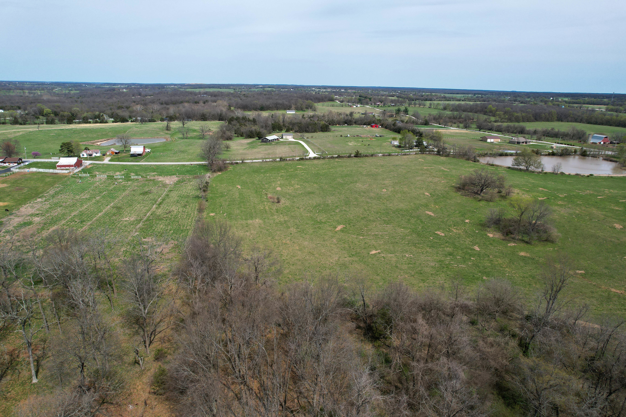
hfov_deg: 78.6
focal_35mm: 22
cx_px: 313
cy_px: 208
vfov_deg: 57.2
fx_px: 383
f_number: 2.8
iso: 110
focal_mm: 8.38
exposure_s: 1/2500
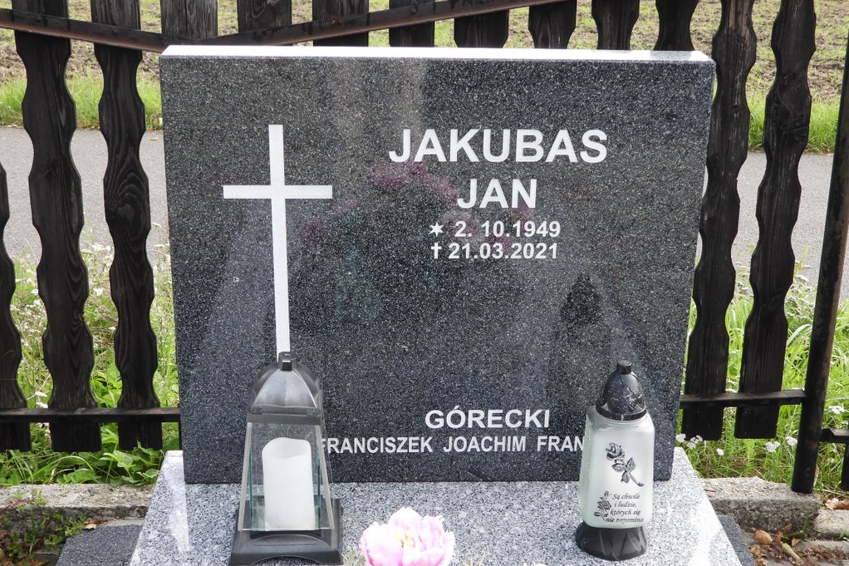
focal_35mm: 49
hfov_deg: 40.3
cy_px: 298
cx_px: 424
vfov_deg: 27.5
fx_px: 1155
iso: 100
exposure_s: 1/200
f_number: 3.2
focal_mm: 8.5
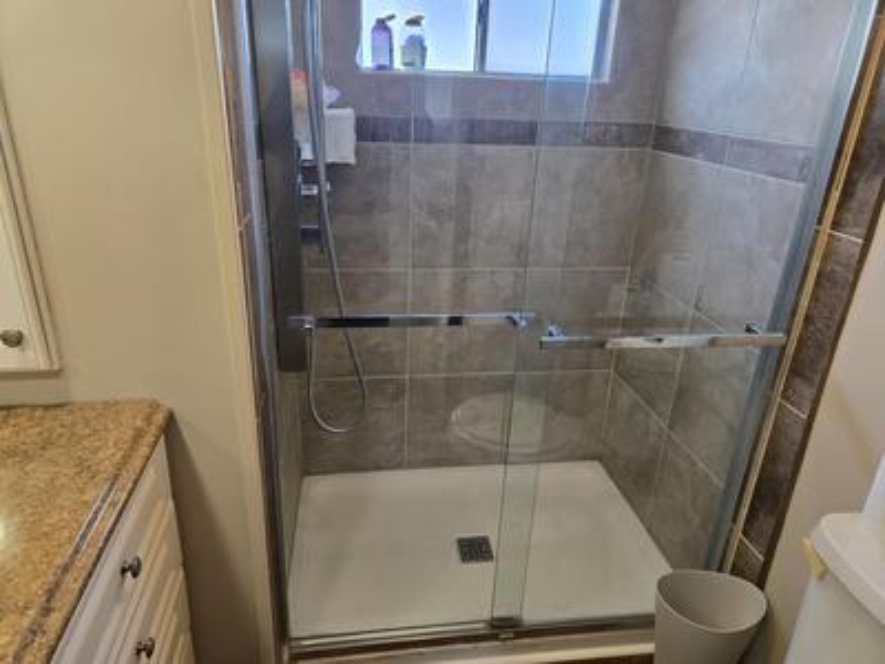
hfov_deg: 73.9
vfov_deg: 58.9
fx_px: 588
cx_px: 442
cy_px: 332
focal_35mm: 23
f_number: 1.8
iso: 100
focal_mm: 5.4
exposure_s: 1/120
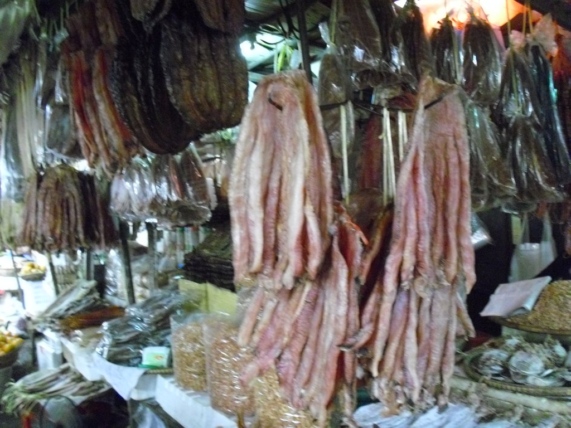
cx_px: 286
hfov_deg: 49.0
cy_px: 214
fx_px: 627
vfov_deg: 37.7
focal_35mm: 38
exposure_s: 1/25
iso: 800
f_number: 2.8
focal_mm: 6.2
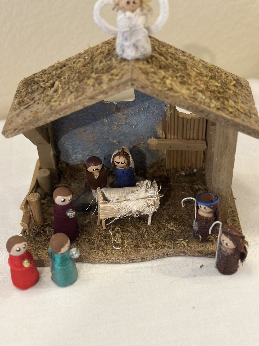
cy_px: 173
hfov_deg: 30.3
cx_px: 130
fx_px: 479
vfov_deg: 39.7
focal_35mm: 48
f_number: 1.78
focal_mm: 6.86
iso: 400
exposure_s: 1/40
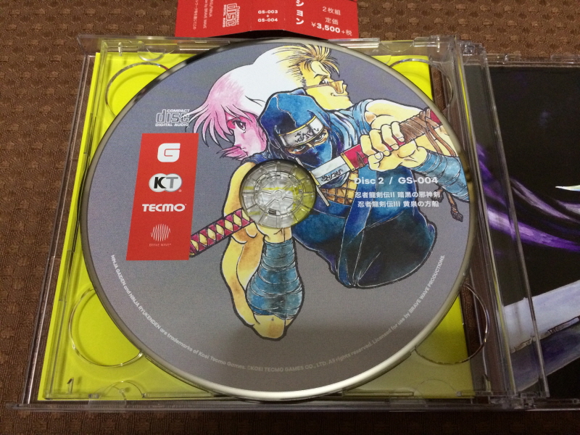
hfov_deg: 60.0
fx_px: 503
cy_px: 218
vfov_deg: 46.8
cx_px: 290
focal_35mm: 30
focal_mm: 4.12
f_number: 2.2
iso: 320
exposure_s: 1/30
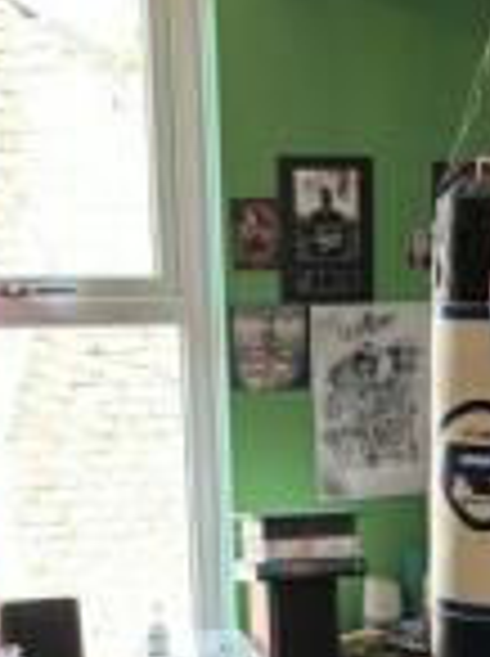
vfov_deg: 23.8
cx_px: 382
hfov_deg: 18.7
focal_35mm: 78
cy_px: 677
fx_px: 1476
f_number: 1.6
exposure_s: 1/50
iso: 80
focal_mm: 5.96
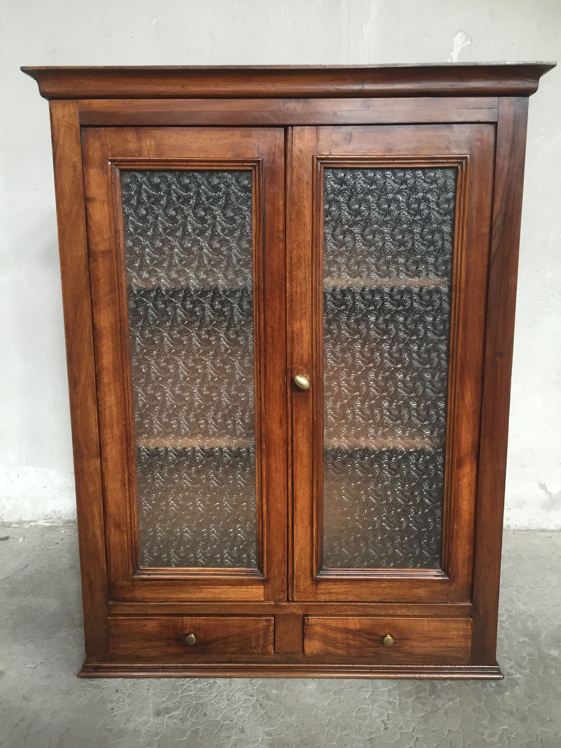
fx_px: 627
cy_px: 374
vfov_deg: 61.7
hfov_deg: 48.2
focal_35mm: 29
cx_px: 280
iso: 100
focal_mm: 4.15
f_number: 2.2
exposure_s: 1/33
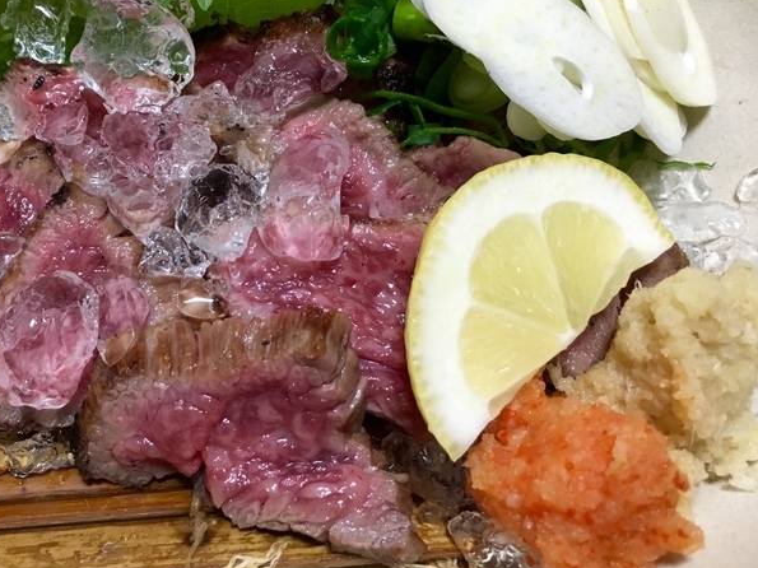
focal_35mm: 39
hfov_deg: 47.1
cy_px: 252
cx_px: 250
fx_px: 854
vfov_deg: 36.8
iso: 160
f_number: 2.2
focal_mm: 4.15
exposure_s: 1/30
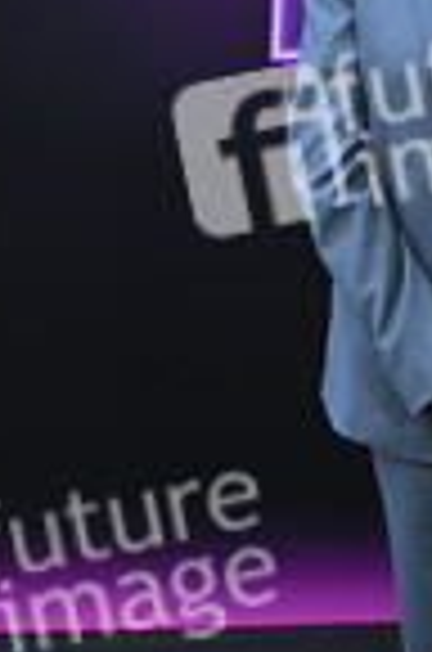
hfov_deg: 12.6
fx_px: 1899
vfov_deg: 19.5
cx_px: 536
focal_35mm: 105
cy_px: 355
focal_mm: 38
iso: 1600
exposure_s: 1/320
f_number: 5.6
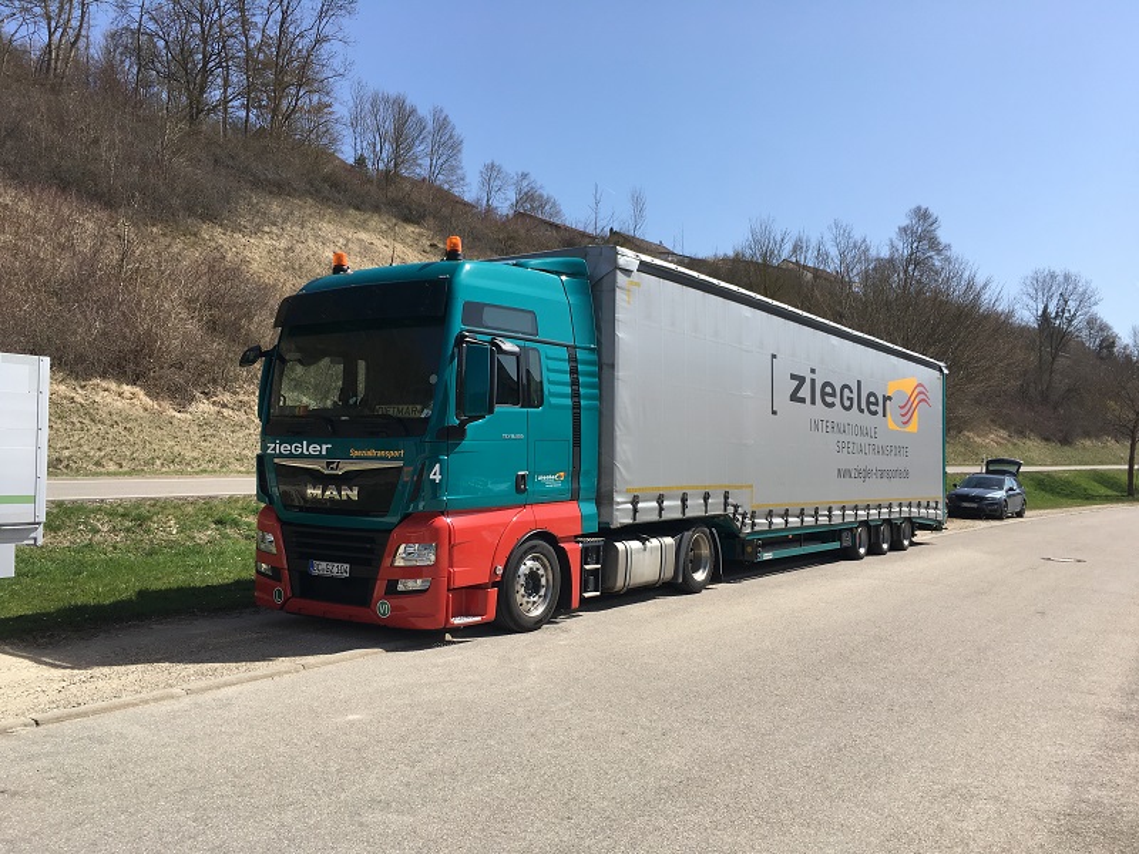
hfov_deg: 61.7
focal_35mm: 29
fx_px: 954
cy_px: 427
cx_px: 570
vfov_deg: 48.2
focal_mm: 4.15
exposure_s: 1/1326
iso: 25
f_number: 2.2
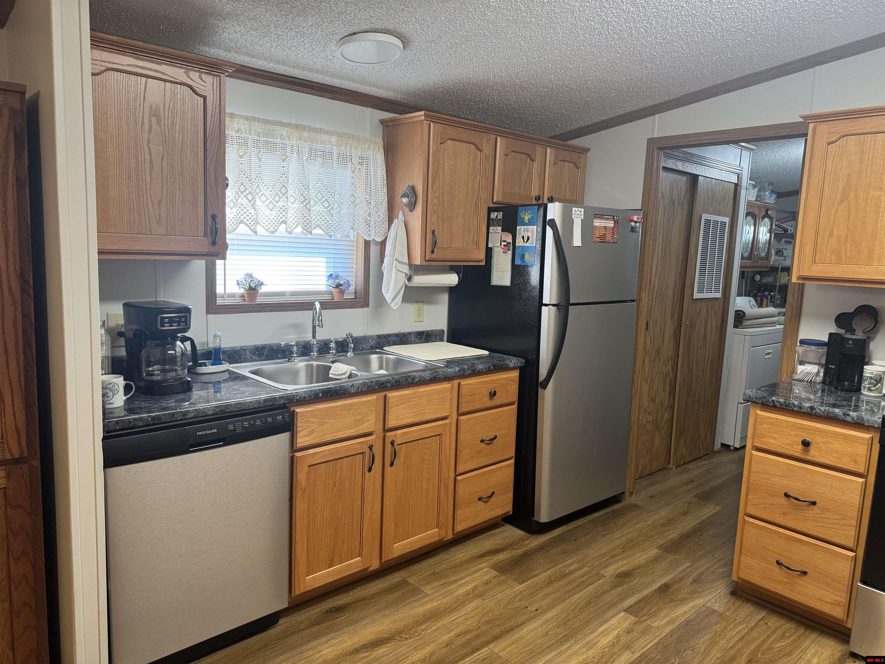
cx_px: 442
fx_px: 614
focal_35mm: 24
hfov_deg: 71.6
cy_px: 332
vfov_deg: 56.8
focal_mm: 6.76
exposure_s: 1/60
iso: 200
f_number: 1.78
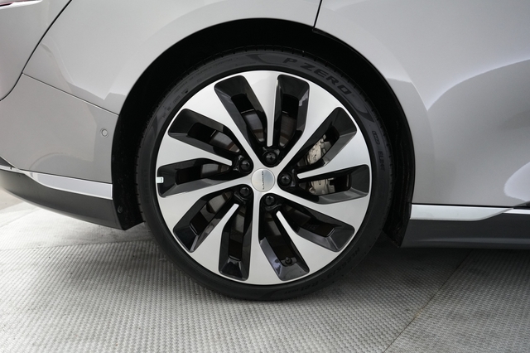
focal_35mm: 25
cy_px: 176
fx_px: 368
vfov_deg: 51.2
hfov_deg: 71.5
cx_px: 265
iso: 3200
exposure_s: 1/160
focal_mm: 25
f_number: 2.8
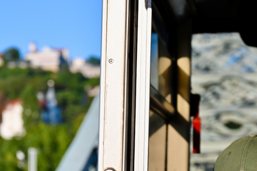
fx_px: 1014
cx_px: 125
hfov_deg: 14.4
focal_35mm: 142
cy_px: 154
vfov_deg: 9.6
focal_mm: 73
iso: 110
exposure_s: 1/250
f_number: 6
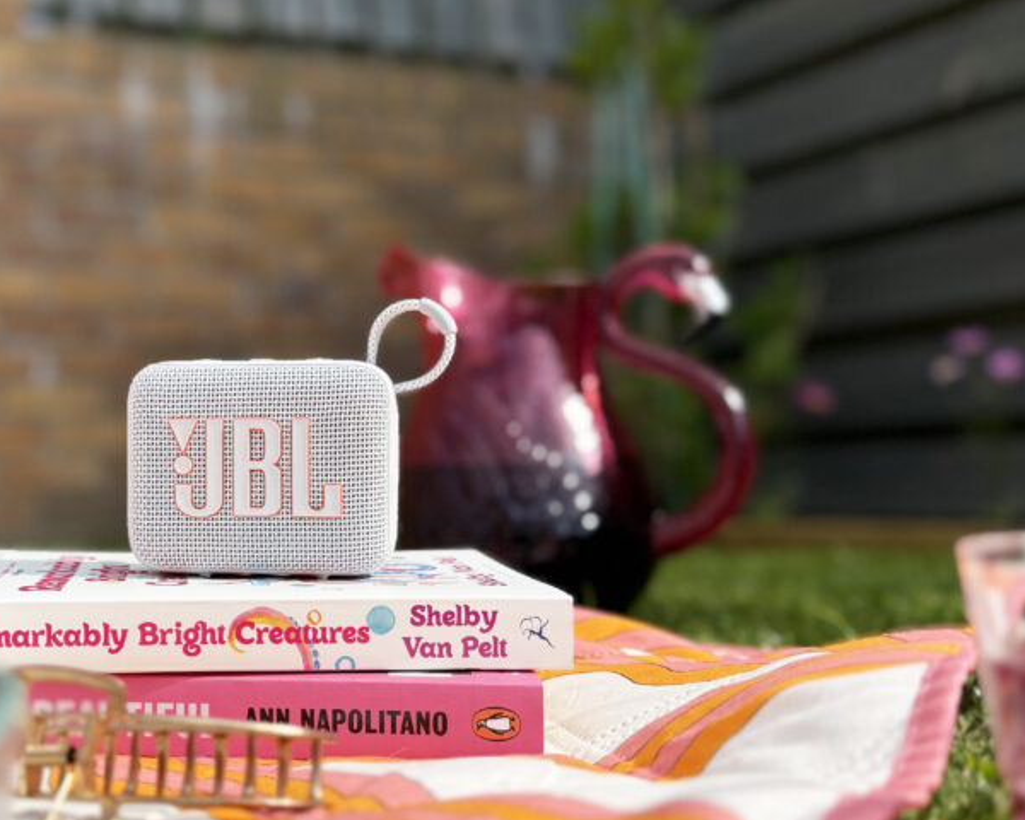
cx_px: 237
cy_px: 504
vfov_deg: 37.2
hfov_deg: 44.1
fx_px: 1213
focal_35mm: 40
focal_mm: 6.76
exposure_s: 1/5319
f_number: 1.78
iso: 80
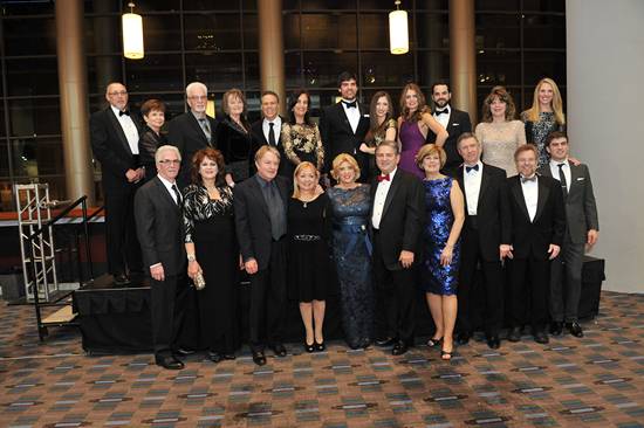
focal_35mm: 24
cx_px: 322
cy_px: 214
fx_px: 429
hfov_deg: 73.8
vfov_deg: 53.1
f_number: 5.6
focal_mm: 24
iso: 1600
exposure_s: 1/125
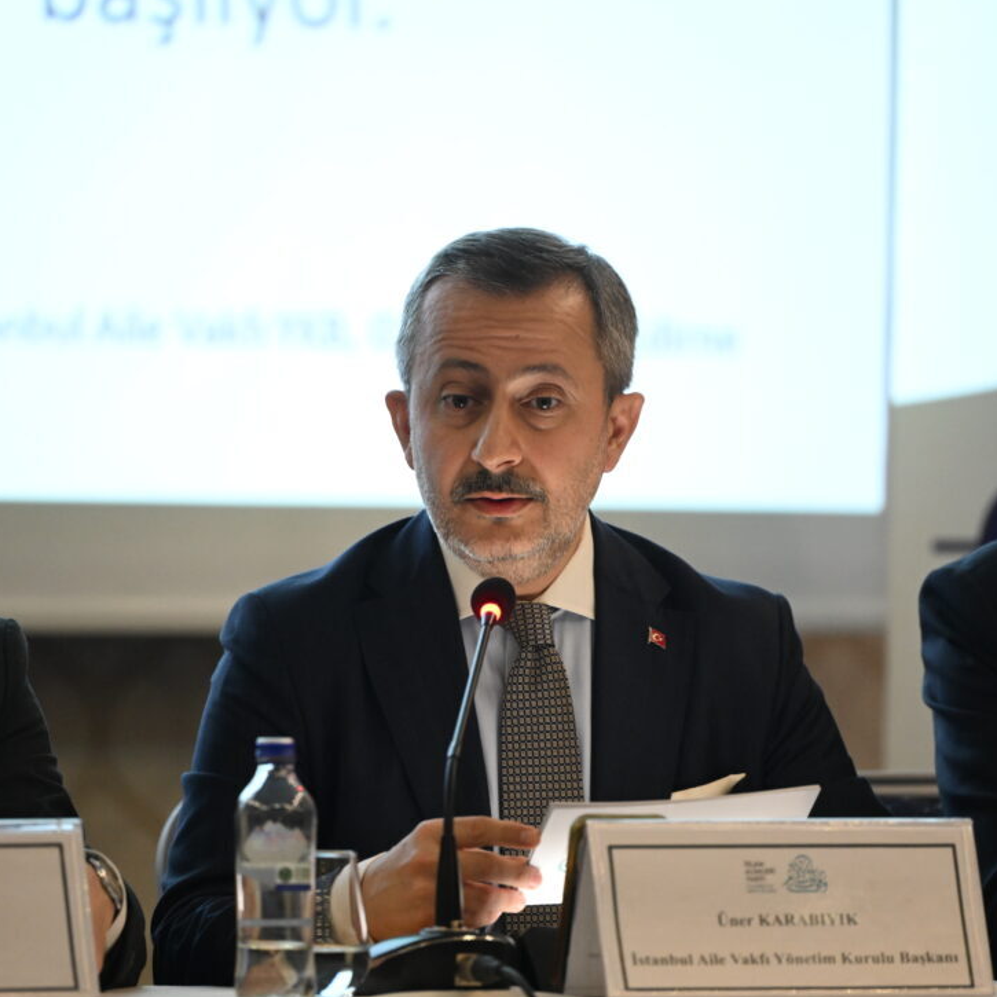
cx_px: 520
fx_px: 9776
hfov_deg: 5.8
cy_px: 514
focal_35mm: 300
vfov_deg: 5.8
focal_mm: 200
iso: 2000
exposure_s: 1/100
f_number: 2.8
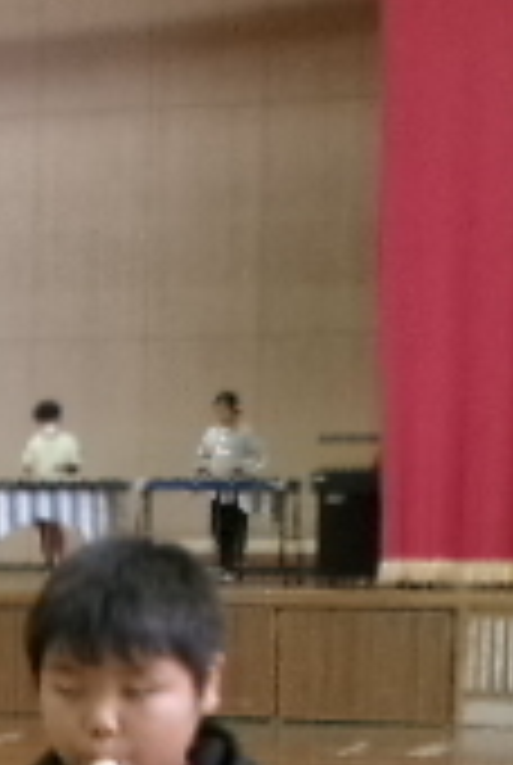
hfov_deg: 7.6
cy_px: 932
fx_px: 3576
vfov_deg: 11.9
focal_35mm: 168
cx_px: -729
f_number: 4.7
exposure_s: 1/20
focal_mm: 7.8
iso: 400
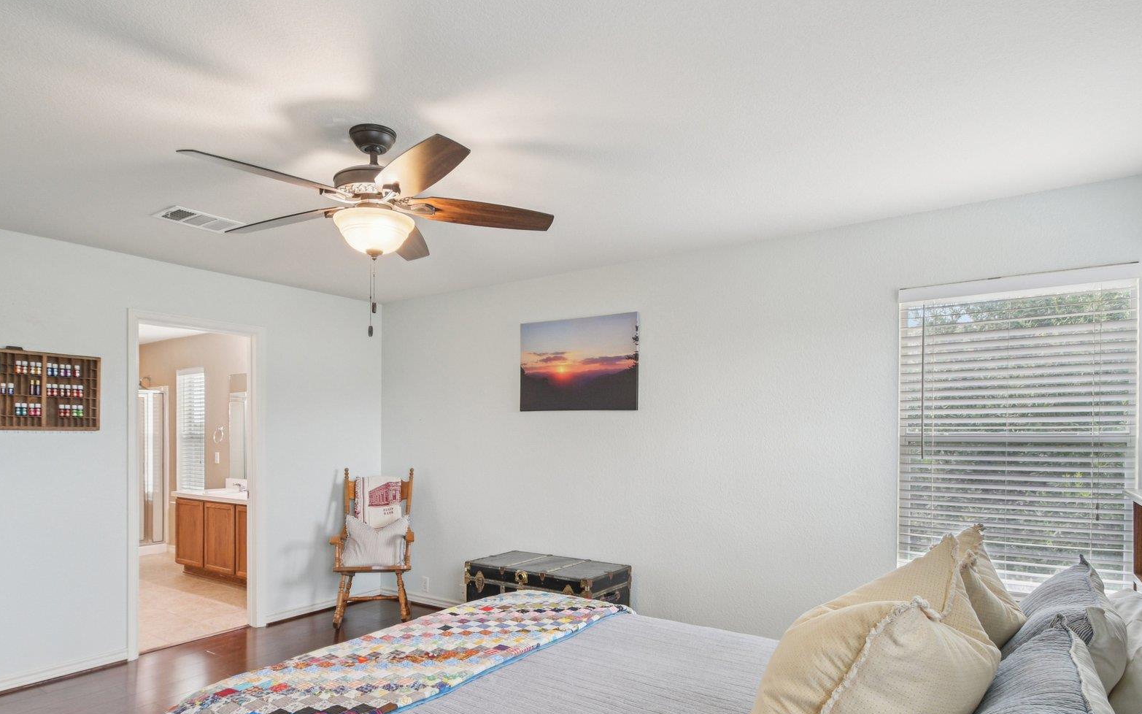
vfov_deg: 59.4
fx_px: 622
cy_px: 408
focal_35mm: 20
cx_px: 531
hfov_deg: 84.9
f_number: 8
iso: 400
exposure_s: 1/15
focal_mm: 10
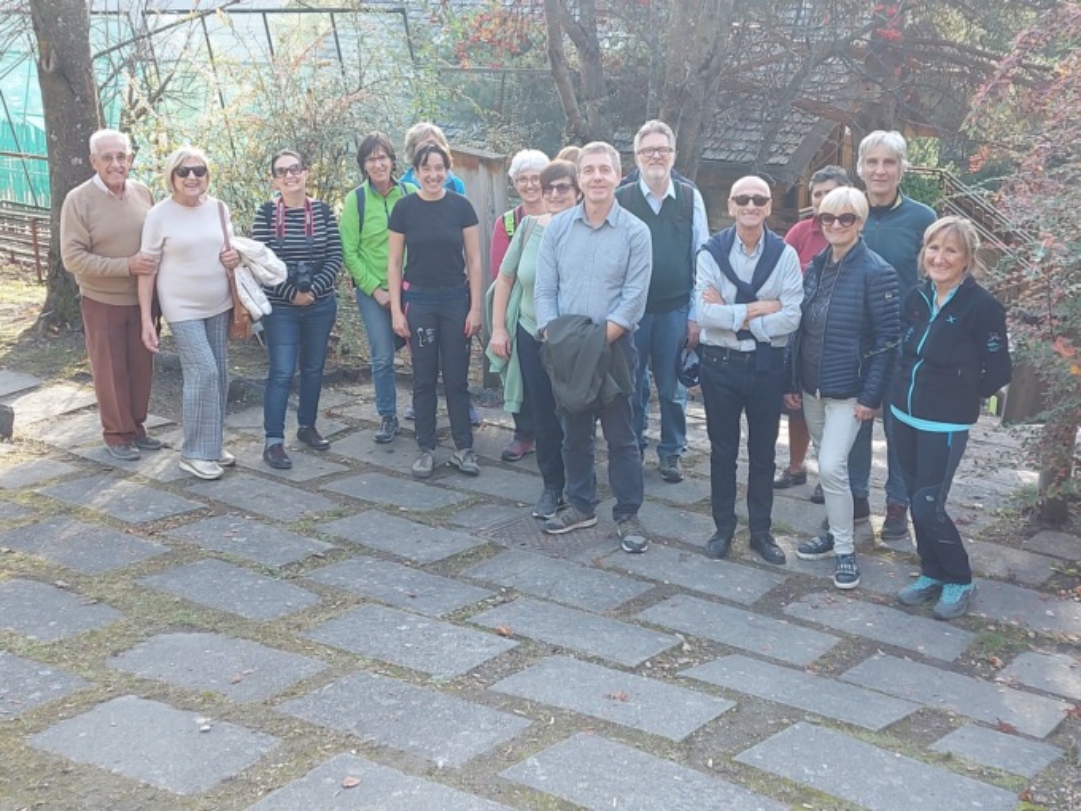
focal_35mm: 24
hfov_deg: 71.6
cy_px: 406
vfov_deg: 56.8
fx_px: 749
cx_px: 540
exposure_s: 1/50
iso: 40
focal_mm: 5.23
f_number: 1.8
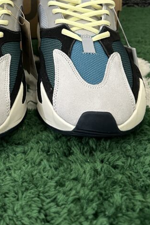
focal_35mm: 54
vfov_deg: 34.1
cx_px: 35
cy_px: 9
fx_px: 337
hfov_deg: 24.8
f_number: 1.78
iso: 320
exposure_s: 1/50
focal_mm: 6.86
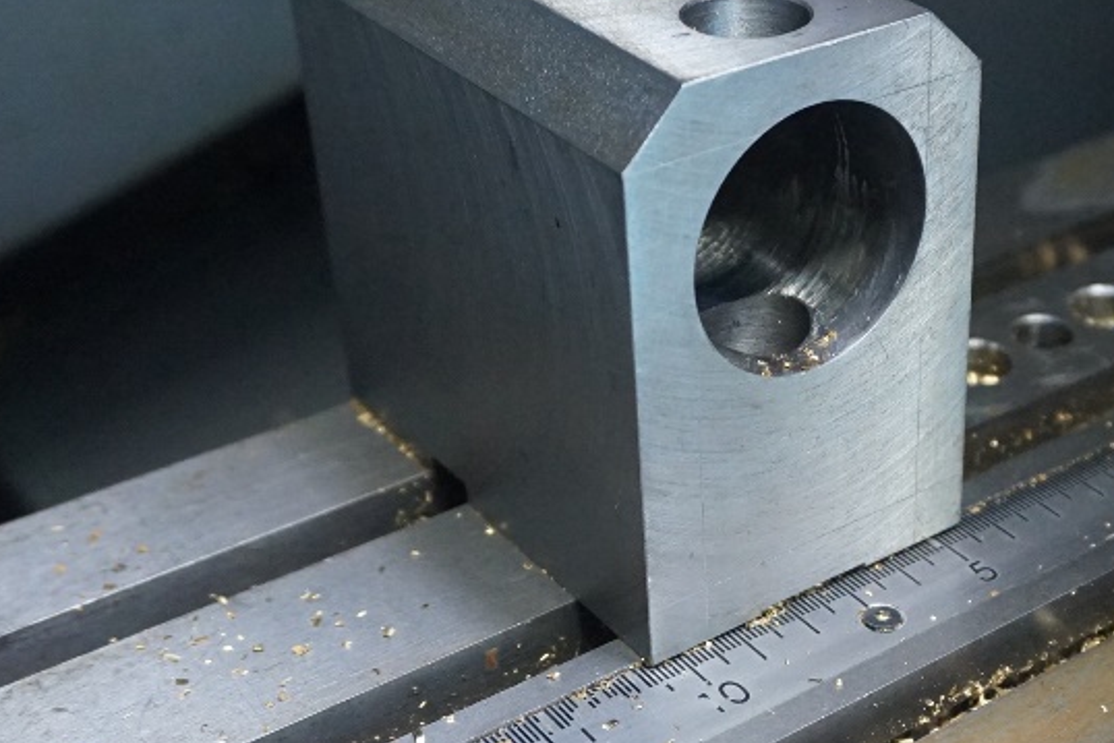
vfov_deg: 22.5
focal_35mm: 60
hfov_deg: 32.7
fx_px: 1856
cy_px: 514
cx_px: 847
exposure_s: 1/50
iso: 3200
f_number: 4
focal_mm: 21
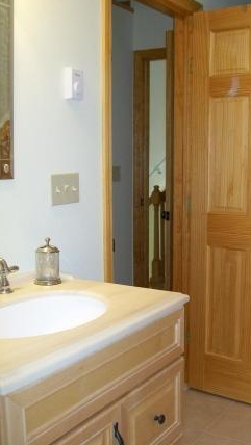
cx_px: 183
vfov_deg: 46.4
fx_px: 520
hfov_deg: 26.8
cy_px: 236
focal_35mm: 44
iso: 160
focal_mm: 6
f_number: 2.7
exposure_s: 1/60
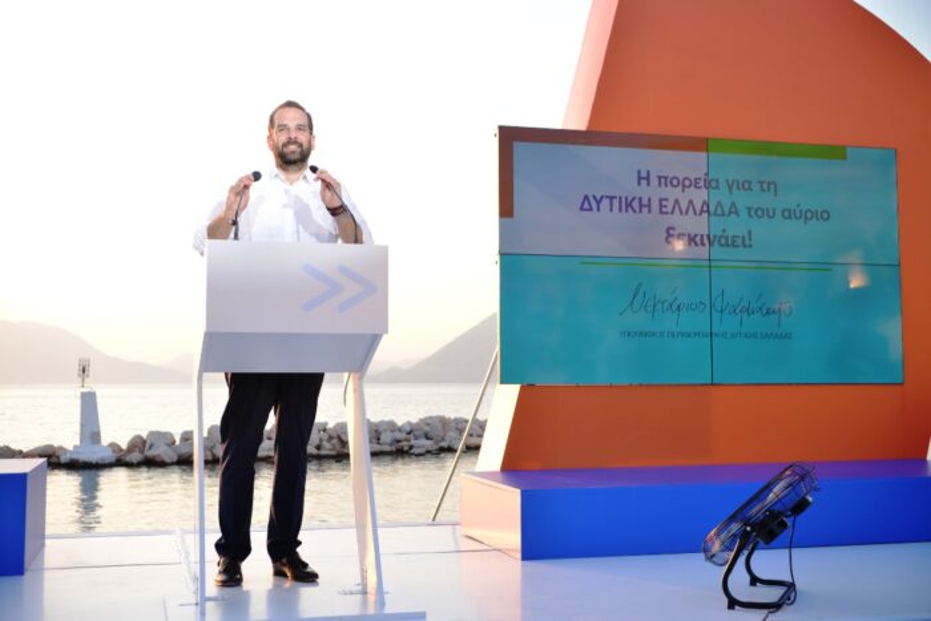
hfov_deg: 44.5
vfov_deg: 30.5
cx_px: 466
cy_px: 310
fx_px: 1138
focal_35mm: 44
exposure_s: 1/160
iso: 200
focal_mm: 44
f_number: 5
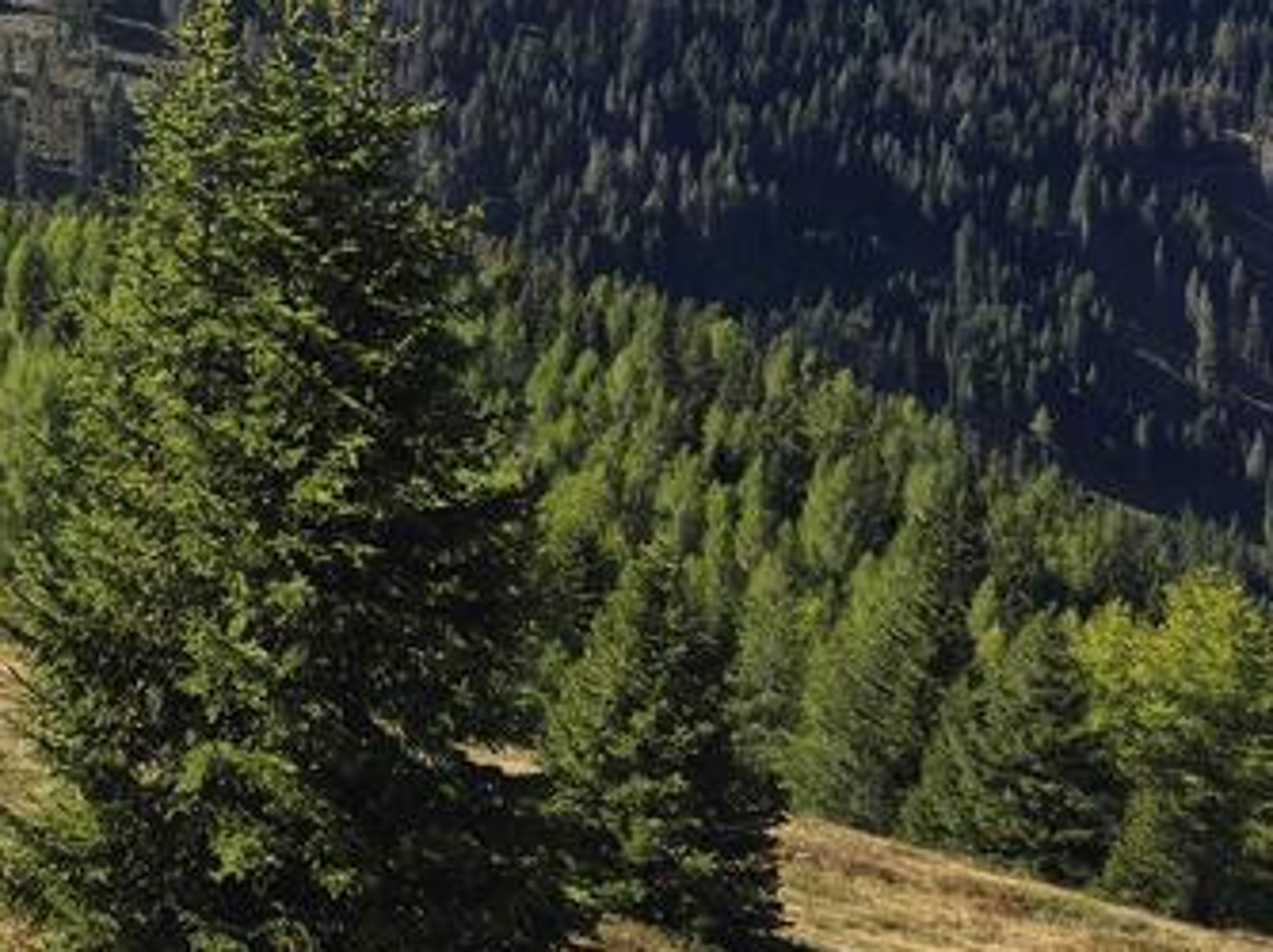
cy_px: -272
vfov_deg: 19.2
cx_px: -541
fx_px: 2609
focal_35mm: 71
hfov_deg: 23.1
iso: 12
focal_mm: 6.3
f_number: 1.7
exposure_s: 1/769
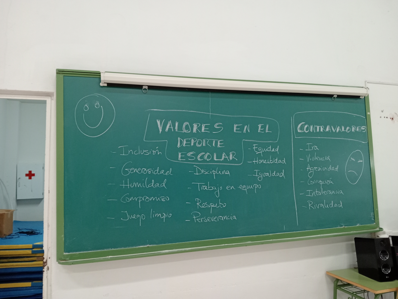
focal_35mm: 28
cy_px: 150
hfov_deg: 63.4
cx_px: 199
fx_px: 322
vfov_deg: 49.9
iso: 773
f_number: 1.8
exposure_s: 1/25
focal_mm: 3.98
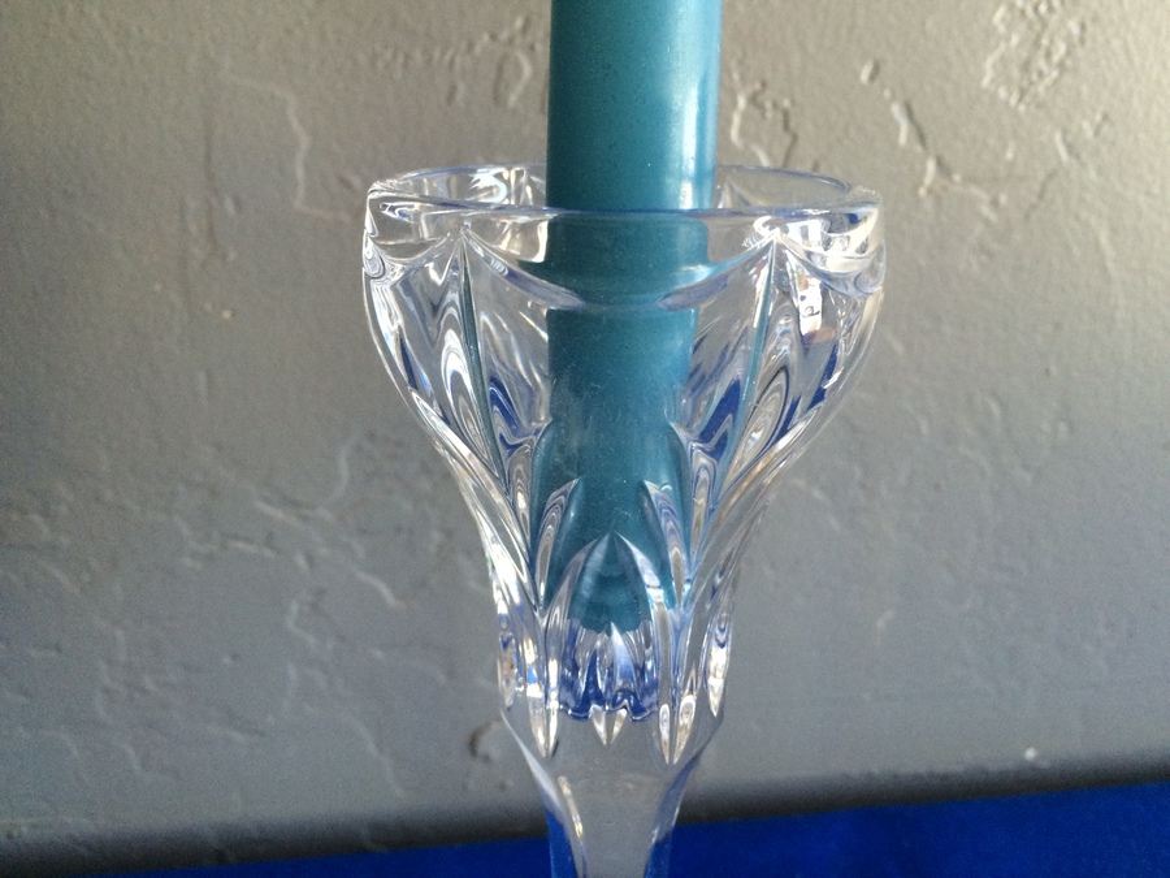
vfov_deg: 48.2
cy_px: 439
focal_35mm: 29
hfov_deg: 61.7
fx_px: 980
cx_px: 585
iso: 64
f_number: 2.2
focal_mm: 4.15
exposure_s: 1/30
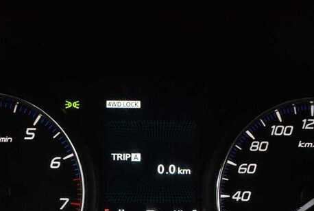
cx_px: 149
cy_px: 195
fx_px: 463
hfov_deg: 37.5
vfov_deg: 24.8
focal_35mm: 53
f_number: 3.5
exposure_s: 1/200
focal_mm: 18
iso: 3200
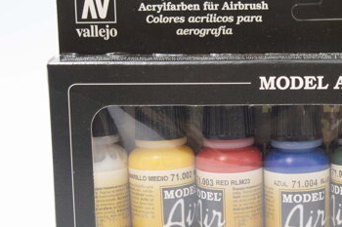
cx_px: 338
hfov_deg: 13.2
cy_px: 130
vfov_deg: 8.9
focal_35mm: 154
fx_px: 1464
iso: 400
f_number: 5
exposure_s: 1/50
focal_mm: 45
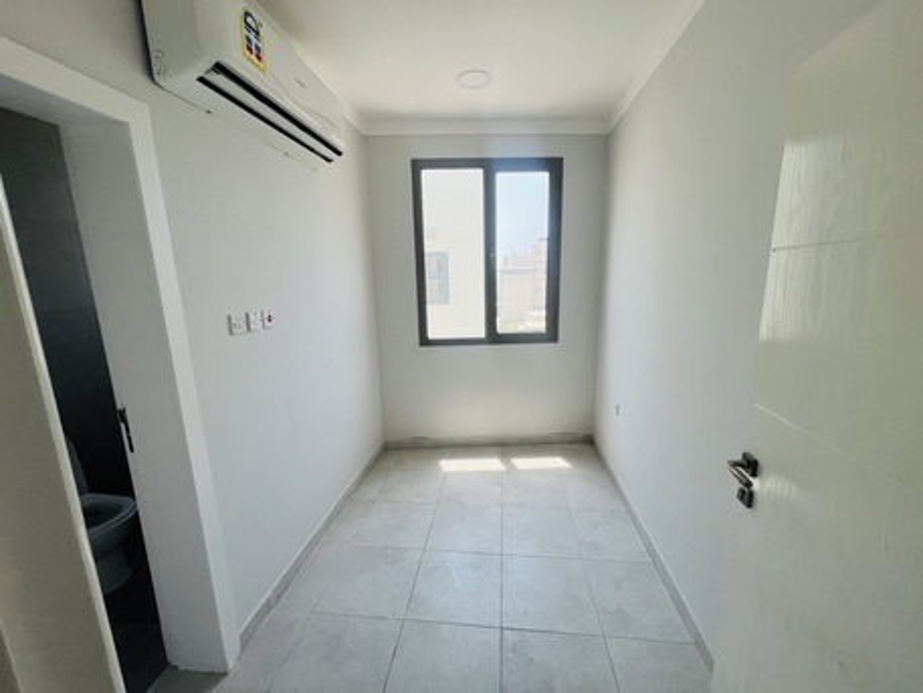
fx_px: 347
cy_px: 346
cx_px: 462
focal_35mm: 13
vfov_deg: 89.9
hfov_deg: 106.2
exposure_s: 1/99
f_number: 1.8
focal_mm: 1.57
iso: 64
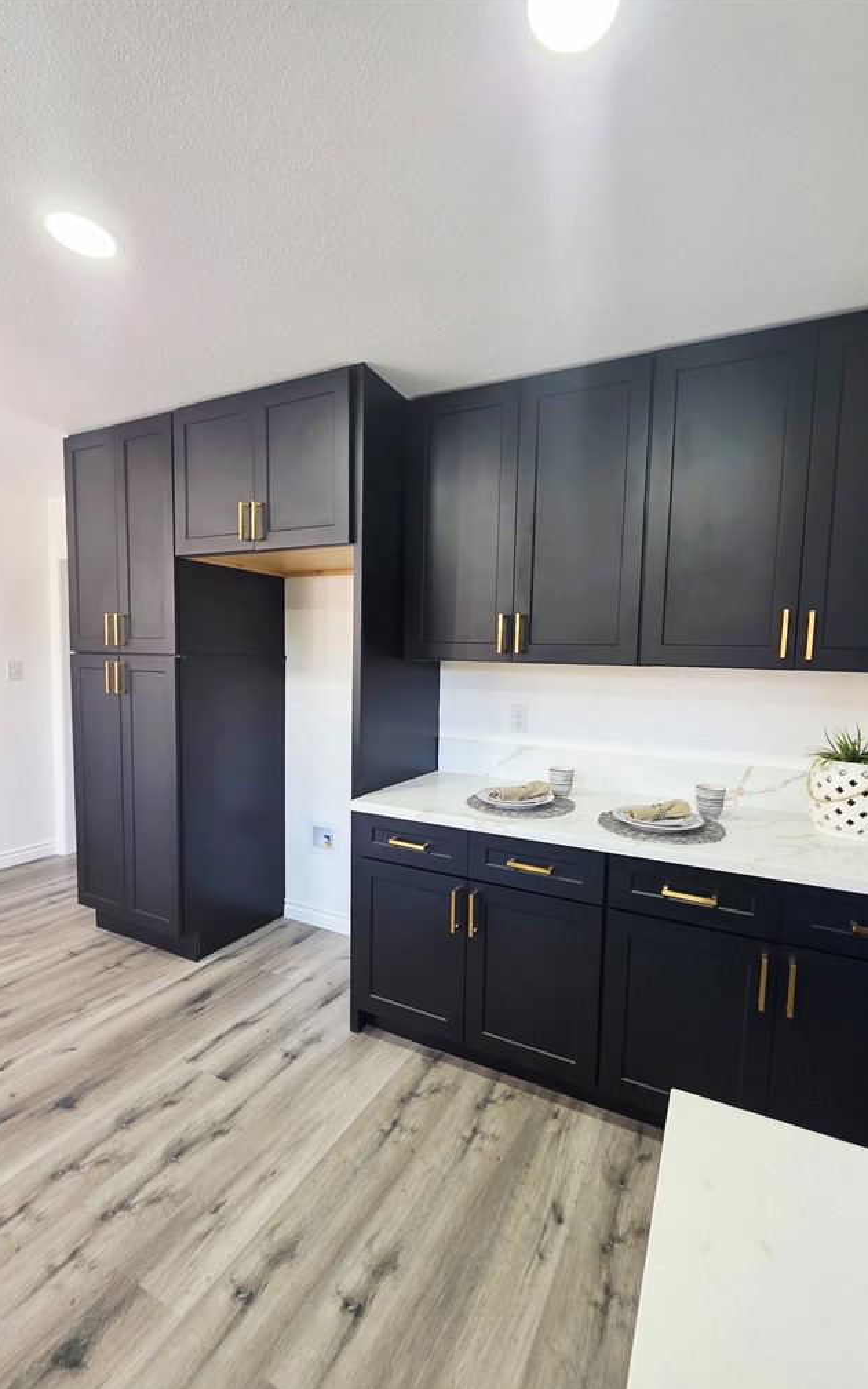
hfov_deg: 78.4
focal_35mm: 14
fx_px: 530
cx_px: 478
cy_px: 700
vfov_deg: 105.3
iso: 160
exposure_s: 1/60.2
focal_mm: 2.2
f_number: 1.9
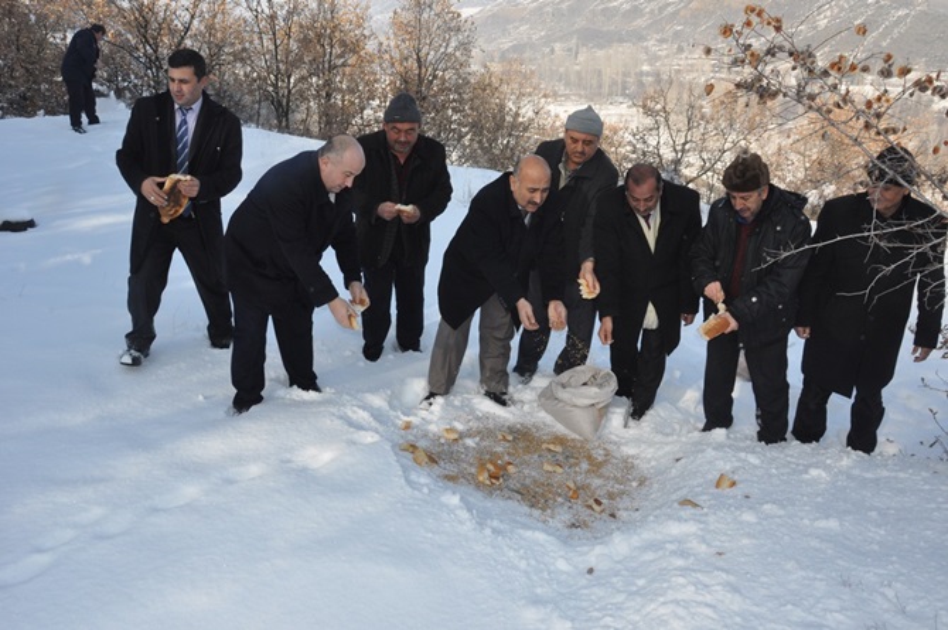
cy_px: 315
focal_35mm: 60
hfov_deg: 33.4
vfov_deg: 22.6
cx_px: 474
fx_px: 1578
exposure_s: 1/200
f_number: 20
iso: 640
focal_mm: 40
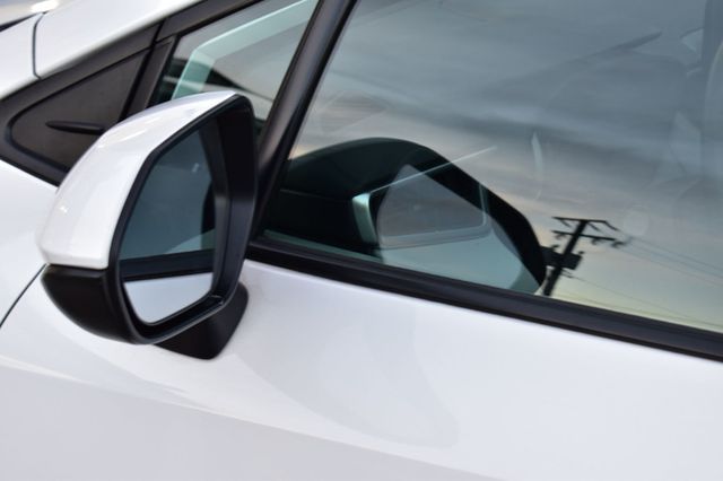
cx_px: 362
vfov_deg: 17.5
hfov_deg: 26.0
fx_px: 1566
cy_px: 240
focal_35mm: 78
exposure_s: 1/25
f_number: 7.1
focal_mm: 52
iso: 400
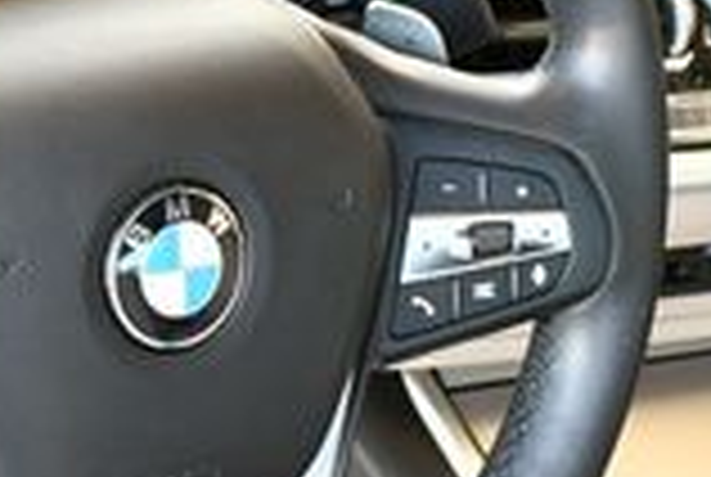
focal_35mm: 162
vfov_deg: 8.5
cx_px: 220
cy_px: 252
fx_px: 3205
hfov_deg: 12.6
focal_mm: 20
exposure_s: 1/160
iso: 800
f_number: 3.5
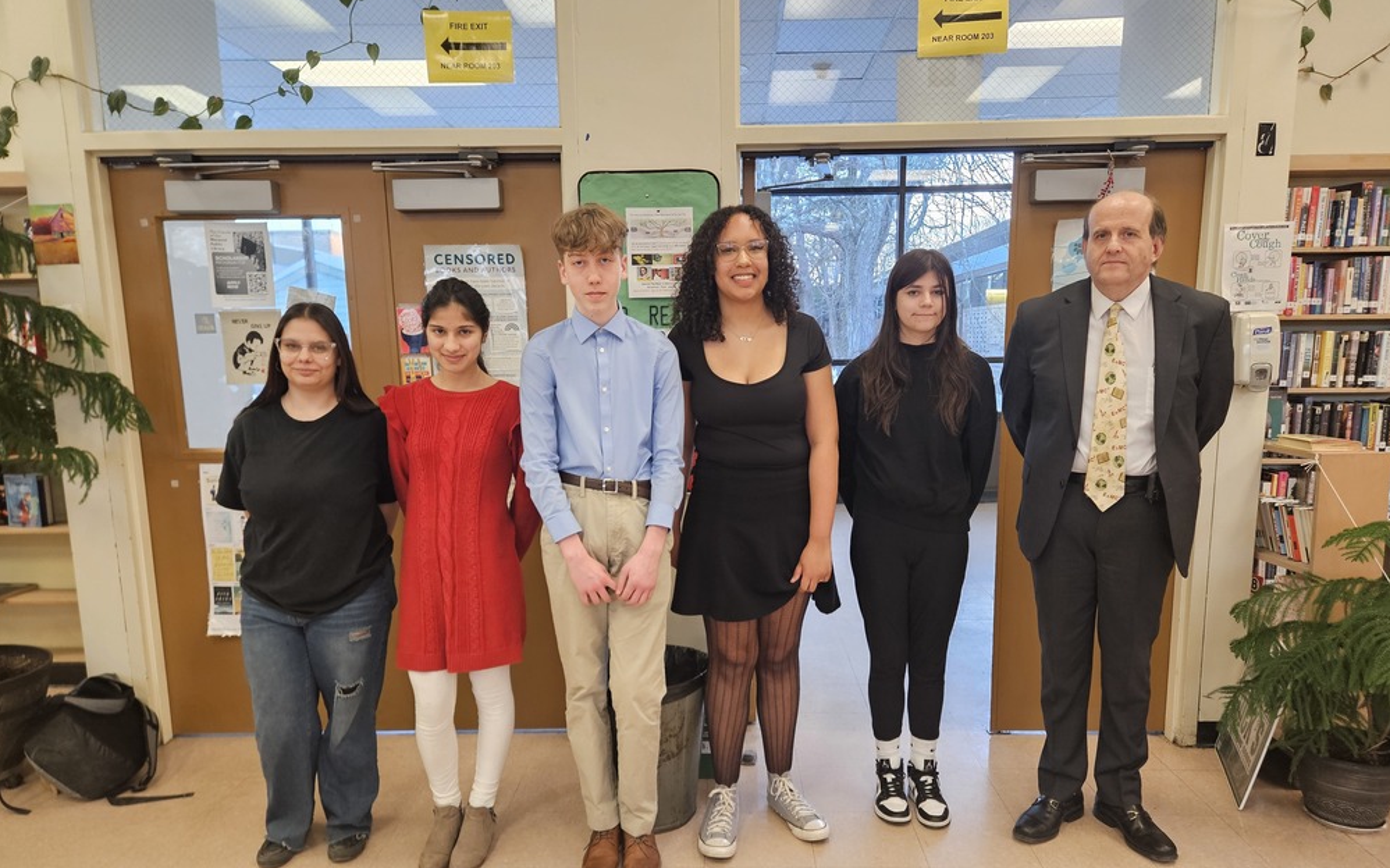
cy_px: 490
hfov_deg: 72.6
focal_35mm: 25
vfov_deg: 49.1
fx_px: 947
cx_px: 704
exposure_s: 1/120
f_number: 1.8
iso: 400
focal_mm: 5.4
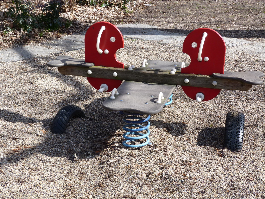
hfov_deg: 29.0
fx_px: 513
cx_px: 132
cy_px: 100
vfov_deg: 21.9
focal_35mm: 67
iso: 80
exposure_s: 1/250
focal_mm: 12.1
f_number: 4
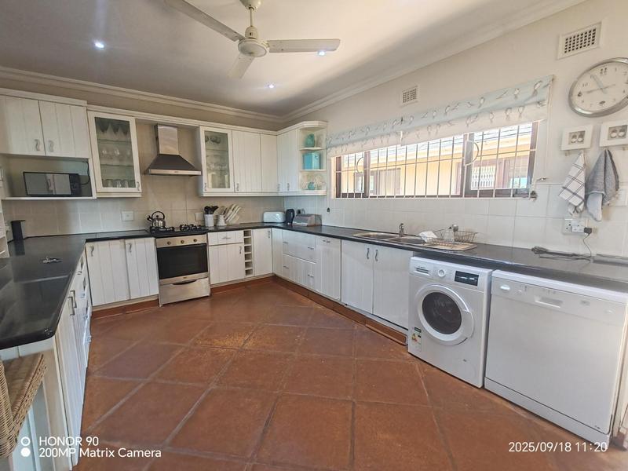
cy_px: 236
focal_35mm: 16
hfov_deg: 94.5
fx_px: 290
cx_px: 314
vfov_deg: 78.1
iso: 100
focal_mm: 1.96
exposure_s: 1/33
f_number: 2.2
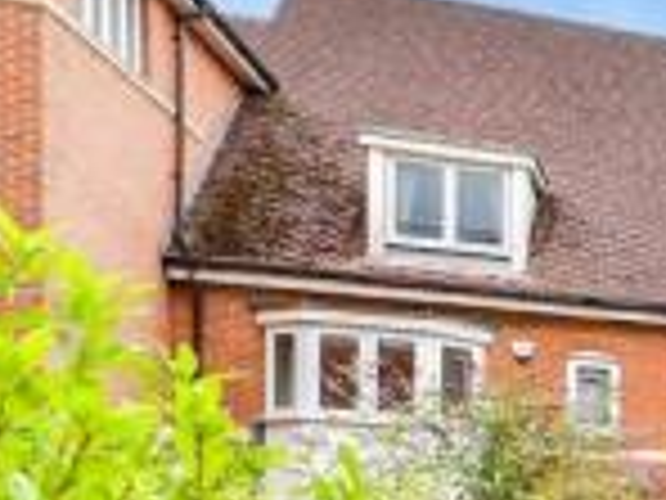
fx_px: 1231
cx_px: 1451
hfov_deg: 17.2
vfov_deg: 21.1
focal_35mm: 64
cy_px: 624
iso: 160
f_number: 8
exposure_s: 1/80
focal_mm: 10
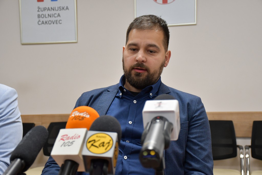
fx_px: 437
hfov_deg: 33.4
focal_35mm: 60
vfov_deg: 22.6
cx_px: 131
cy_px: 88
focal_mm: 40
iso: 1800
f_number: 4.5
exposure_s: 1/125
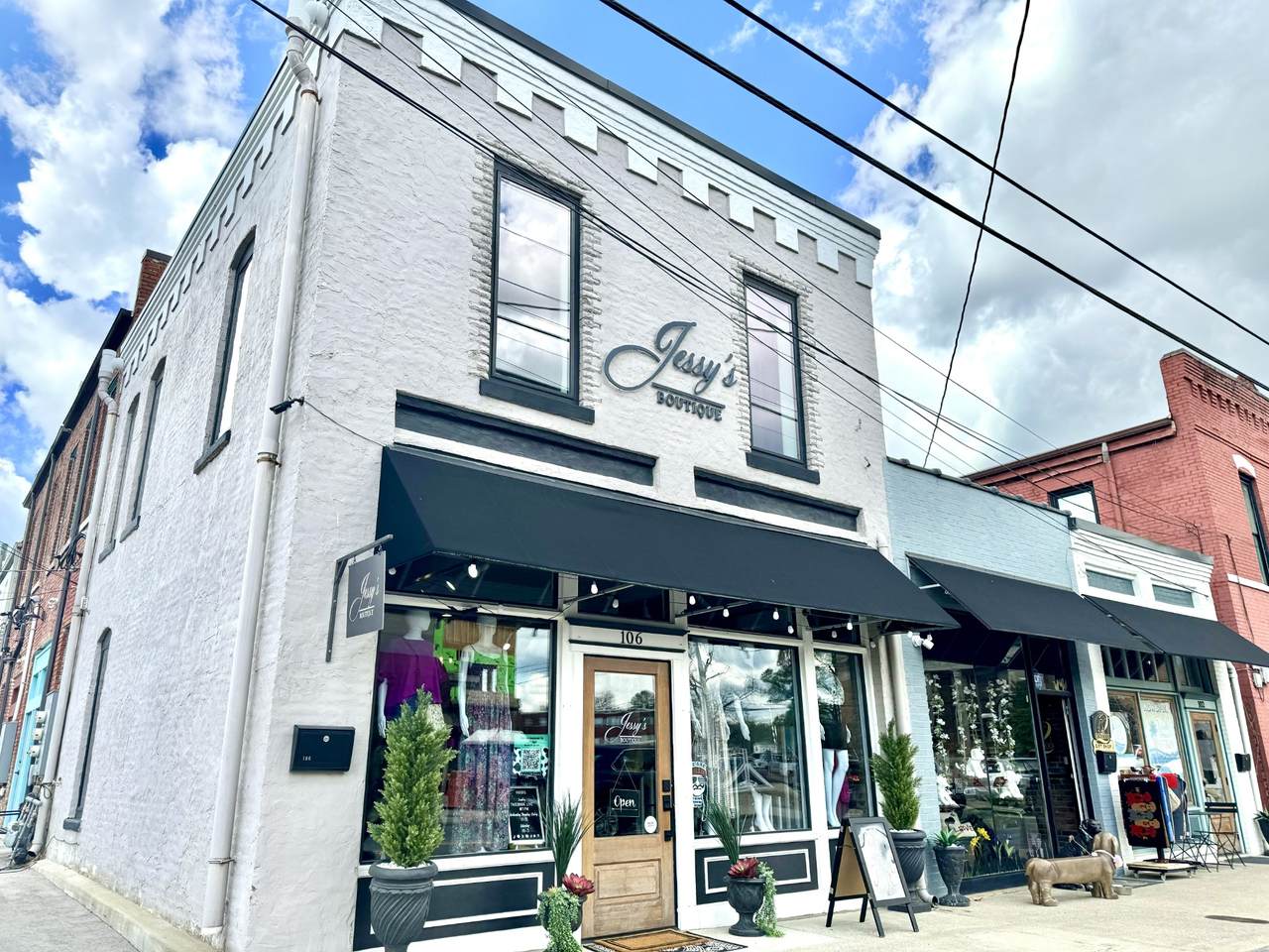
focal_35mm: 24
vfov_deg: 56.8
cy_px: 476
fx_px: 880
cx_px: 634
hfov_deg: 71.6
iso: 80
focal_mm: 6.86
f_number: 1.78
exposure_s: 1/3413
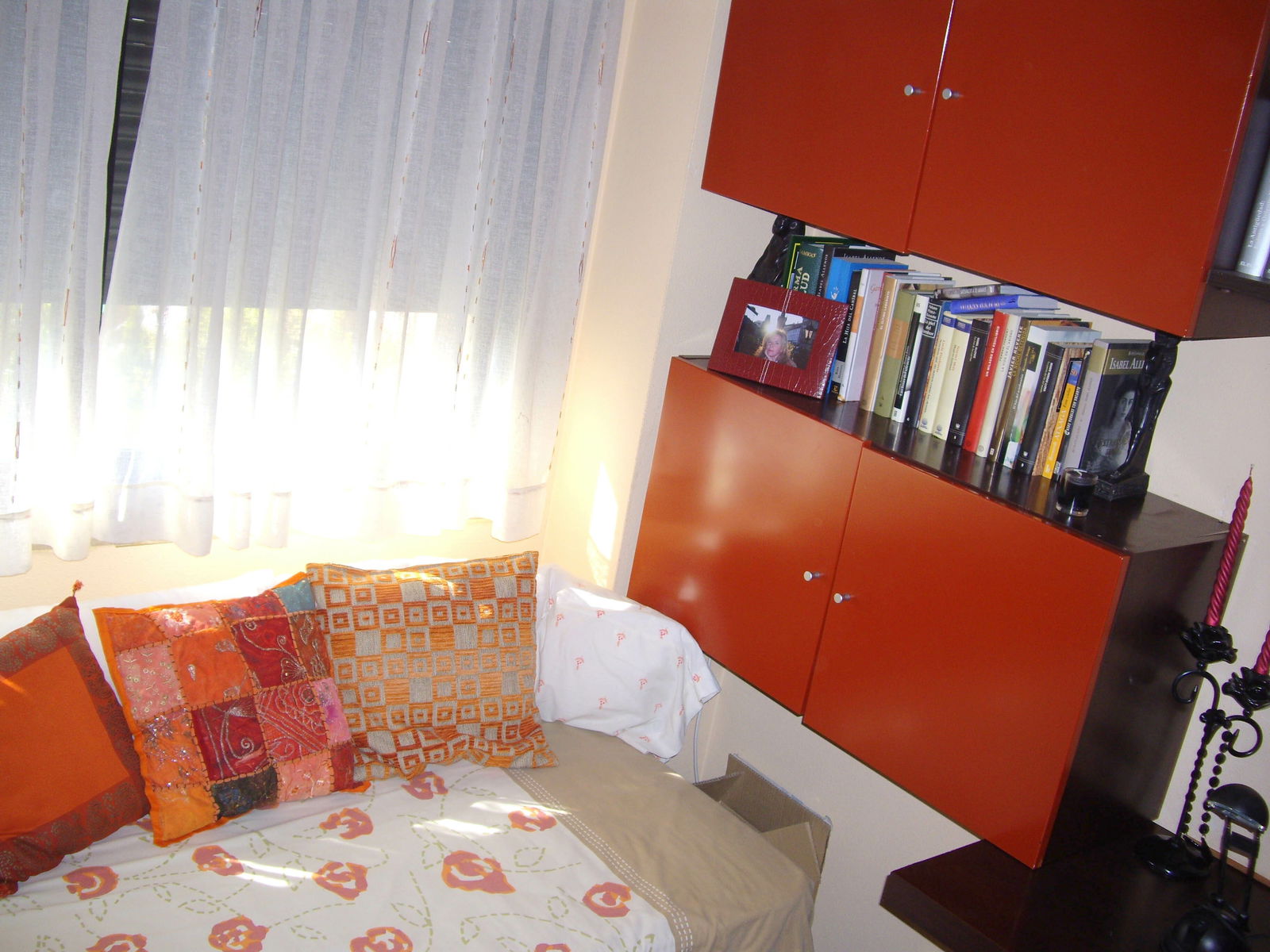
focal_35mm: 38
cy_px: 476
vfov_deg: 37.7
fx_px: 1394
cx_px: 635
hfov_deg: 49.0
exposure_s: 1/100
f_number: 2.8
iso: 100
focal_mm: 7.9
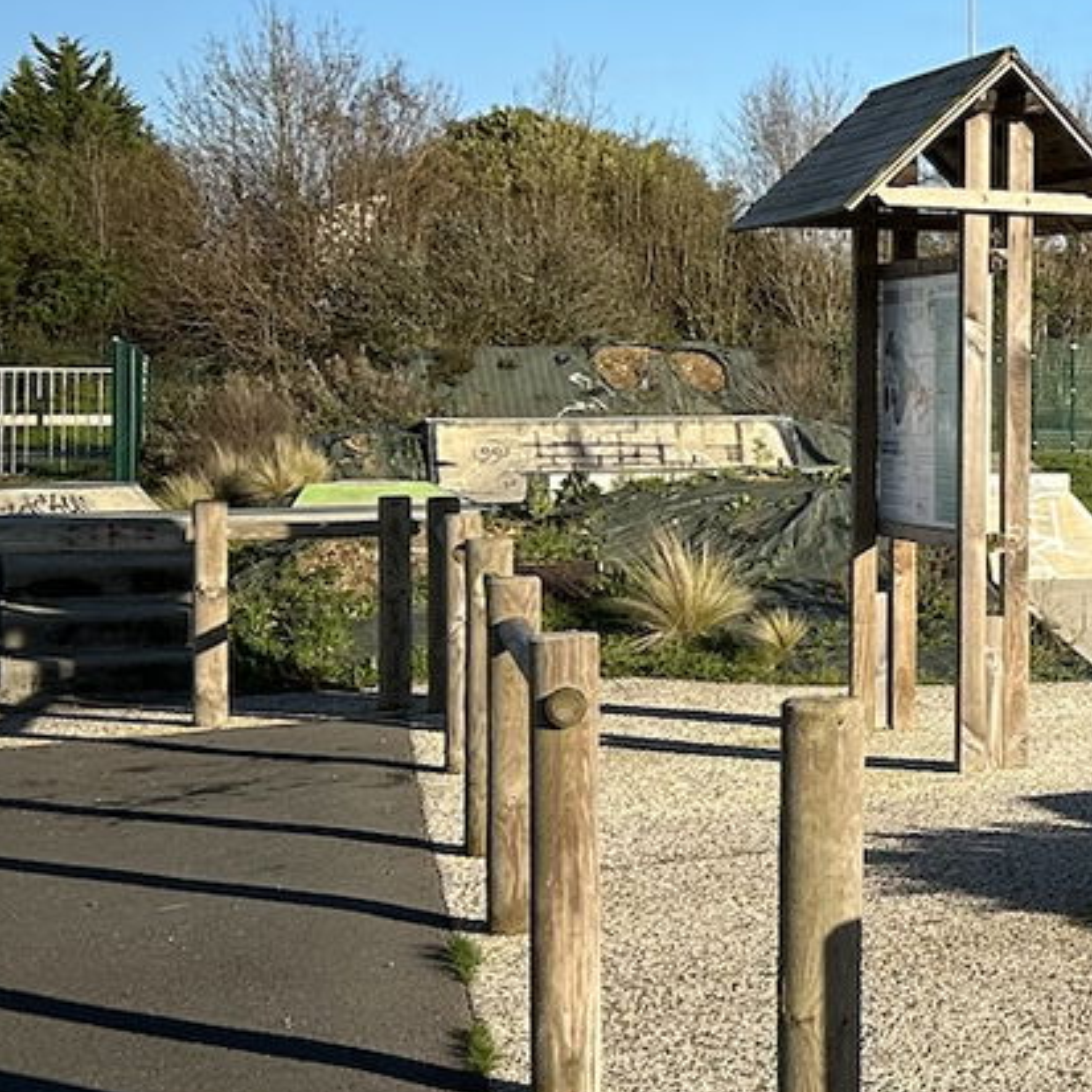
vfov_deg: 19.4
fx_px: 3176
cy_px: 328
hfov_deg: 16.5
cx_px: 1920
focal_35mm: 89
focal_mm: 5.7
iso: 50
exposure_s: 1/3704
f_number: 1.5
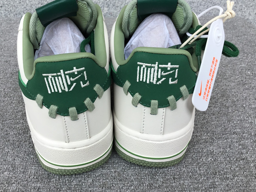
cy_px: 89
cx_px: 116
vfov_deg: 39.6
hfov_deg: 51.3
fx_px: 266
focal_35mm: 36
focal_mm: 3.3
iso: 25
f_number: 2.4
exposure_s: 1/473
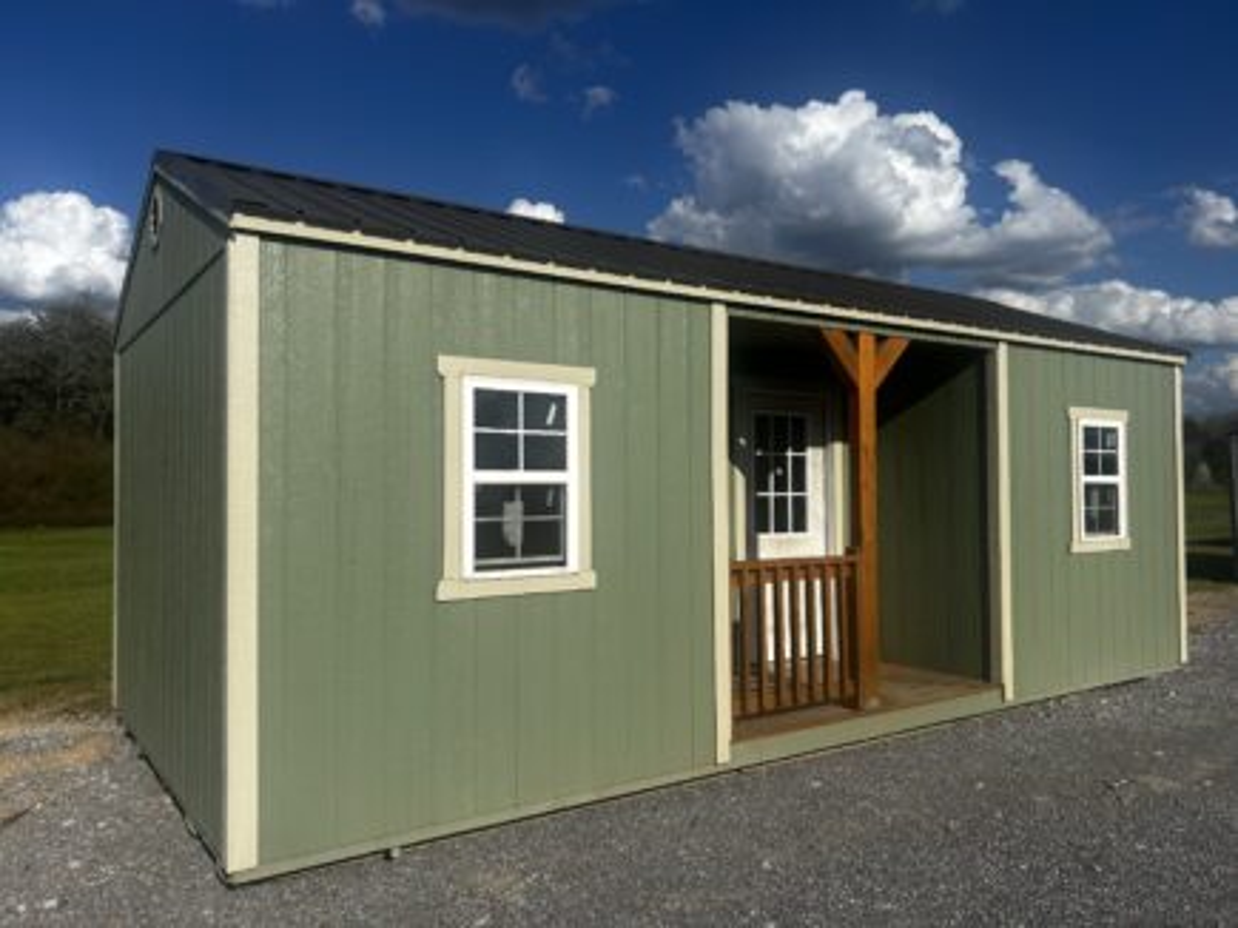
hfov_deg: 67.3
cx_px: 619
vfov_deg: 53.0
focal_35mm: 26
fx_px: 930
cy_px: 464
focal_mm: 5.7
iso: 50
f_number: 1.5
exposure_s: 1/9434
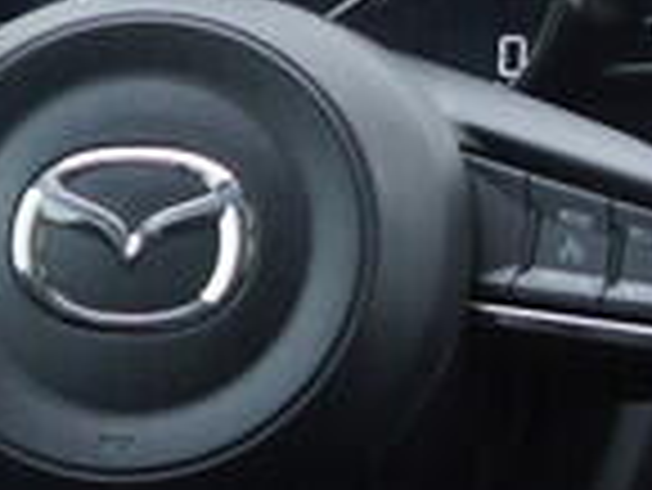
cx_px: 1610
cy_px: 326
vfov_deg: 6.1
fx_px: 4618
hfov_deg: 7.5
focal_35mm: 245
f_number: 2.8
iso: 125
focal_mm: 24
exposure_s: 1/40
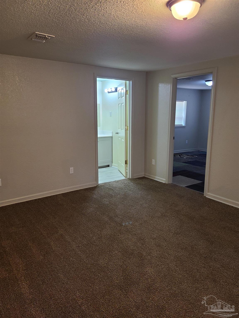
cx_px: 120
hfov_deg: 53.1
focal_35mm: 26
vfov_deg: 67.3
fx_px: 239
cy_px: 159
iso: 200
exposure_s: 1/60
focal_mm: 5.4
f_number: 1.8
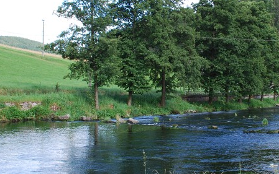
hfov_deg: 33.8
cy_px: 79
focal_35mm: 60
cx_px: 181
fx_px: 456
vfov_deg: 21.7
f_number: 6.3
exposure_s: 1/160
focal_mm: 22
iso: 200
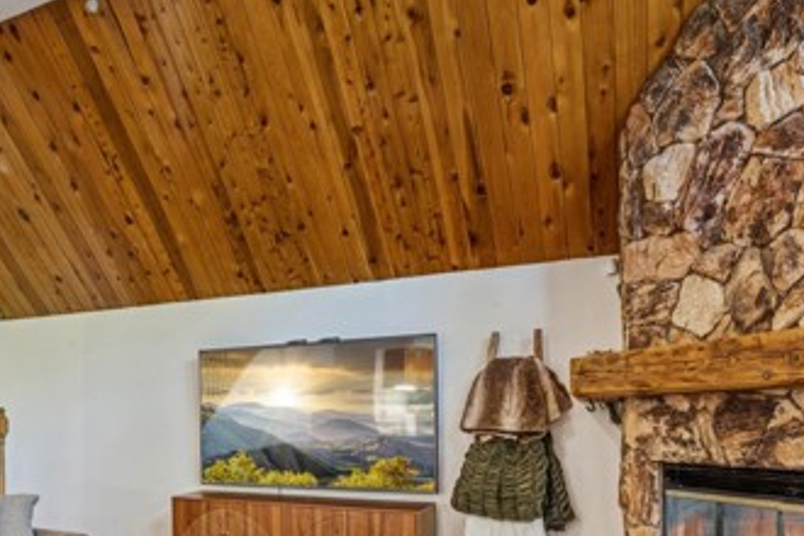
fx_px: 710
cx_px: 214
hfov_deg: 56.5
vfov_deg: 40.1
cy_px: 409
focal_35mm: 32
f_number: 13
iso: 100
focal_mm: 16.4
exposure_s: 4
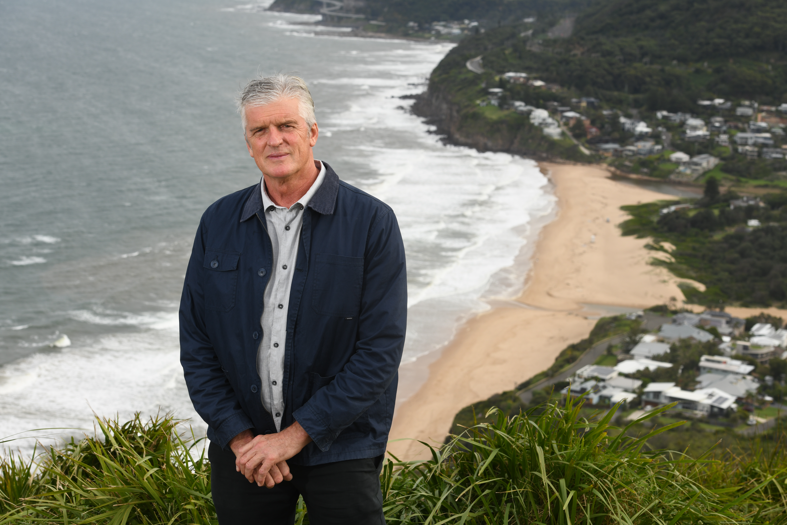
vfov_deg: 19.5
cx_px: 394
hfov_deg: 28.8
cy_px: 262
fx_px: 1530
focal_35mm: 70
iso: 250
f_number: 9
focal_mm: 70
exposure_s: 1/200
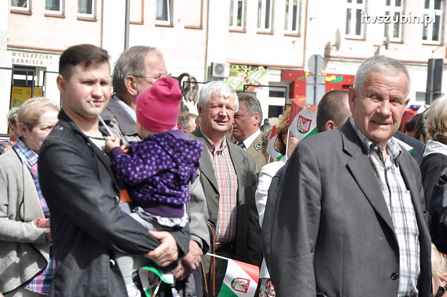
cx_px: 224
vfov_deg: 8.7
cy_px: 148
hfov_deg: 13.1
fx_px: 1954
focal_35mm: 158
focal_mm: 105
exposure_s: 1/2000
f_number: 9
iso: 1250
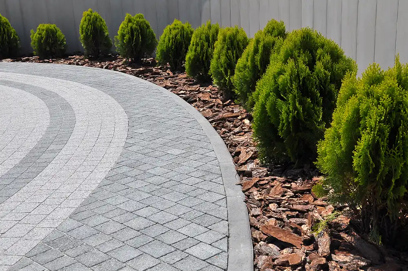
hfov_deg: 38.9
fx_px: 577
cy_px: 136
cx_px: 204
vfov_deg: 26.4
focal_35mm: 51
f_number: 11
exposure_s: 1/500
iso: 200
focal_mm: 34
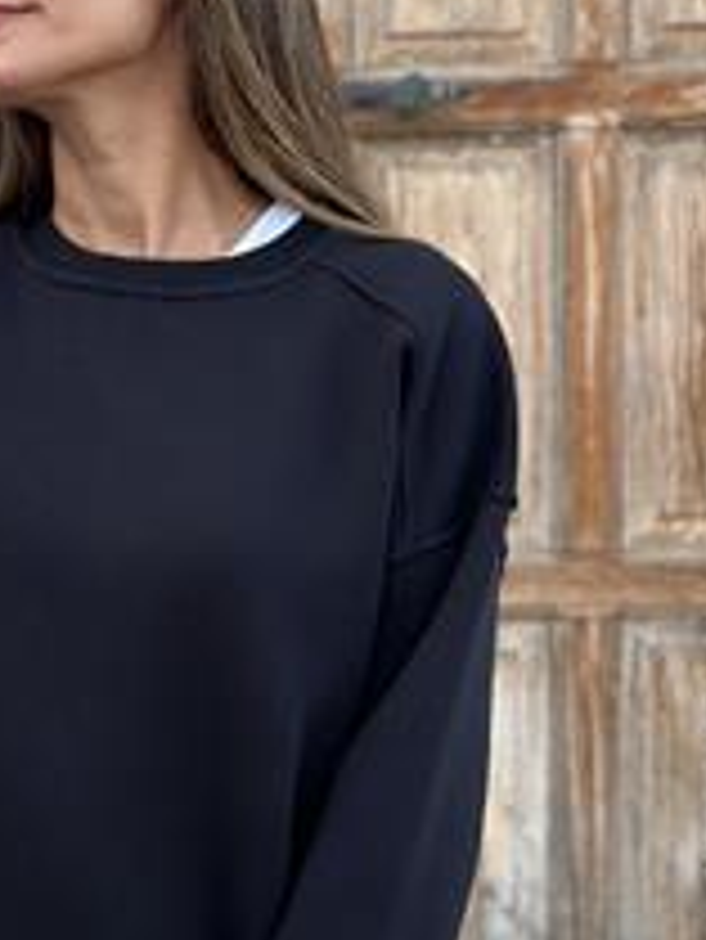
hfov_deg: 12.6
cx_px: 9
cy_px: 504
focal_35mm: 116
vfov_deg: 17.0
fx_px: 3151
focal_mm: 6.86
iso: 80
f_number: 1.78
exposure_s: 1/183
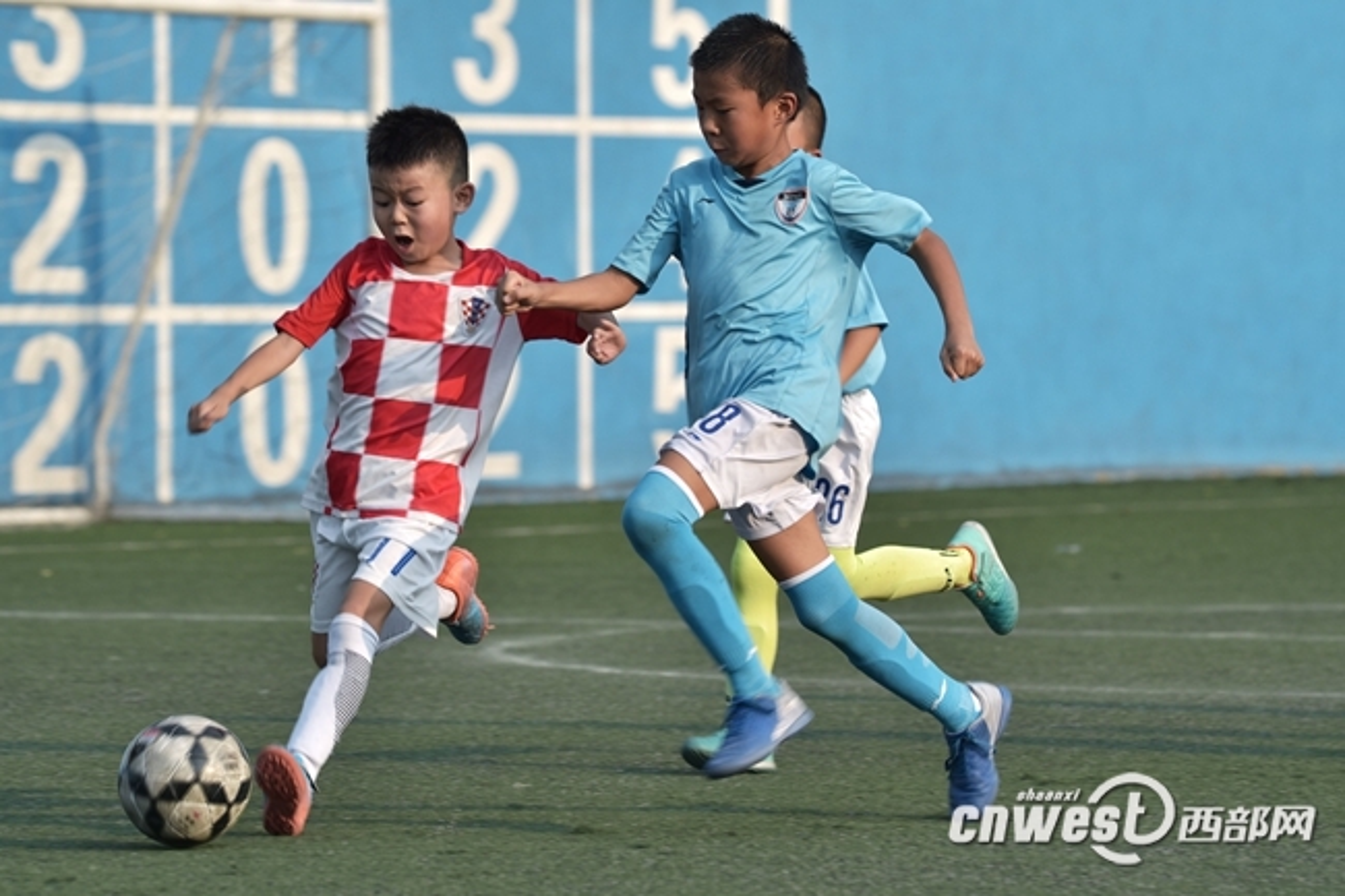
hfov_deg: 9.4
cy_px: 448
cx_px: 672
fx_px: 8217
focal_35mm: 220
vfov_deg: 6.2
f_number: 8
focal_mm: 220
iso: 100
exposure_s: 1/320
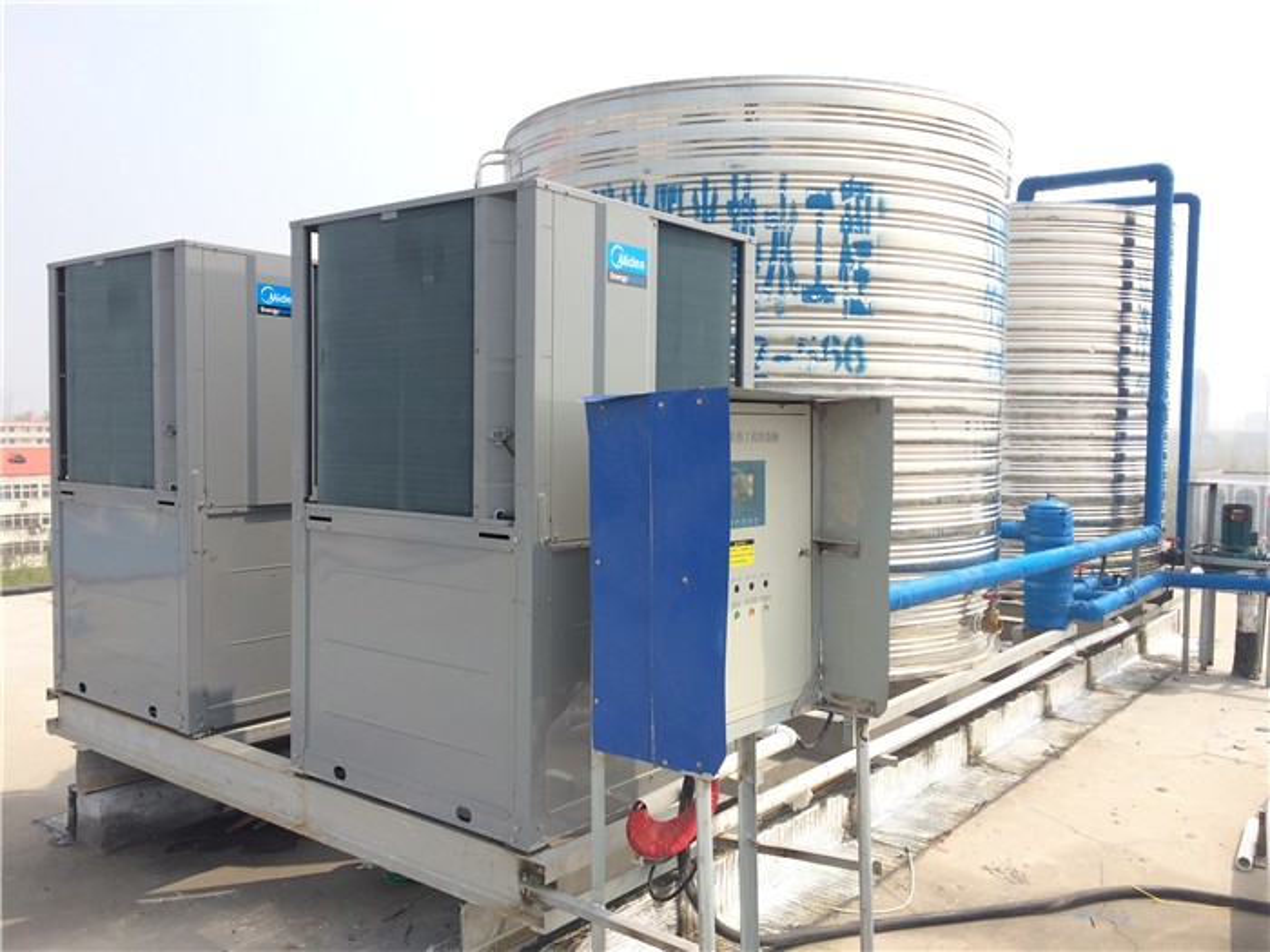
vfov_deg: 48.2
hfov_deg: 61.7
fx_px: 1064
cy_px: 476
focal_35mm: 29
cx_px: 635
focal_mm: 4.15
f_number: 2.2
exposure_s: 1/1325
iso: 32
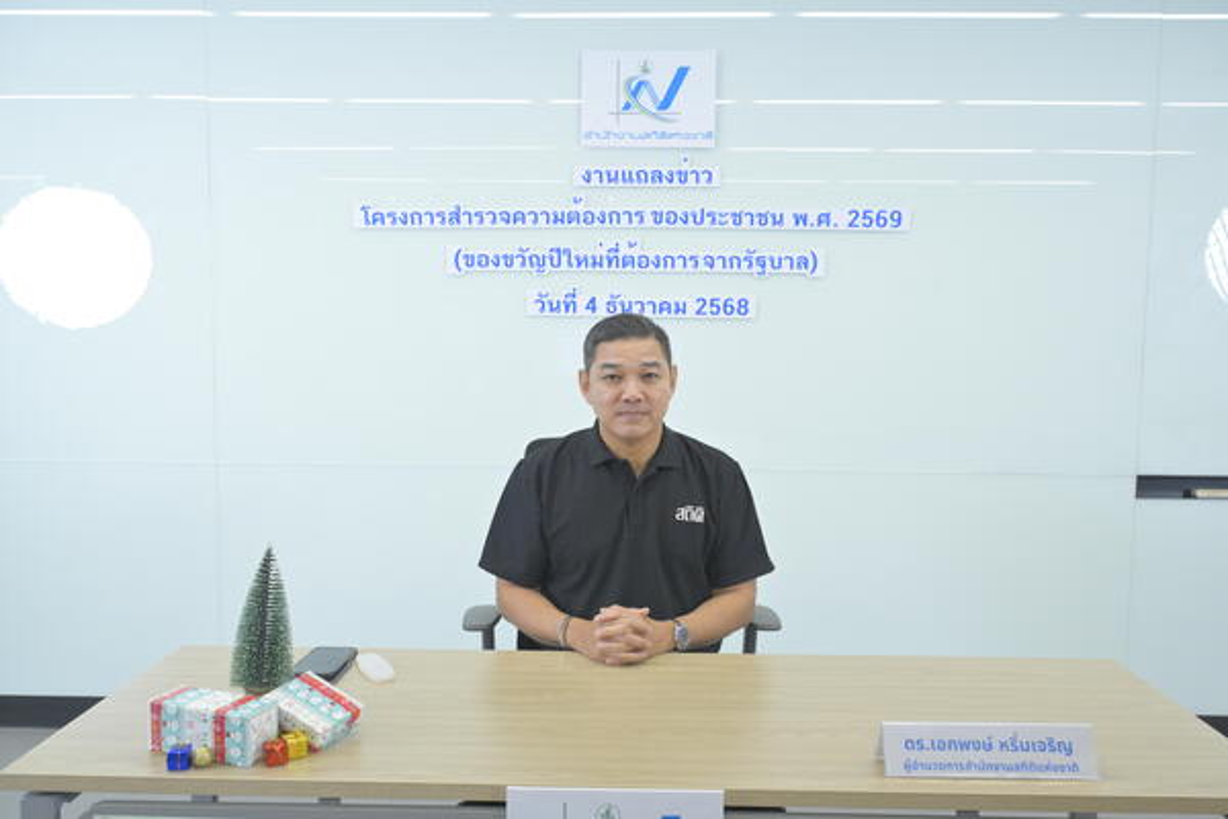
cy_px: 410
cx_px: 614
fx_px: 1040
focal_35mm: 30
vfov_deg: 43.0
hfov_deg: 61.1
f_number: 5.6
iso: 3200
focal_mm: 30.5
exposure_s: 1/160
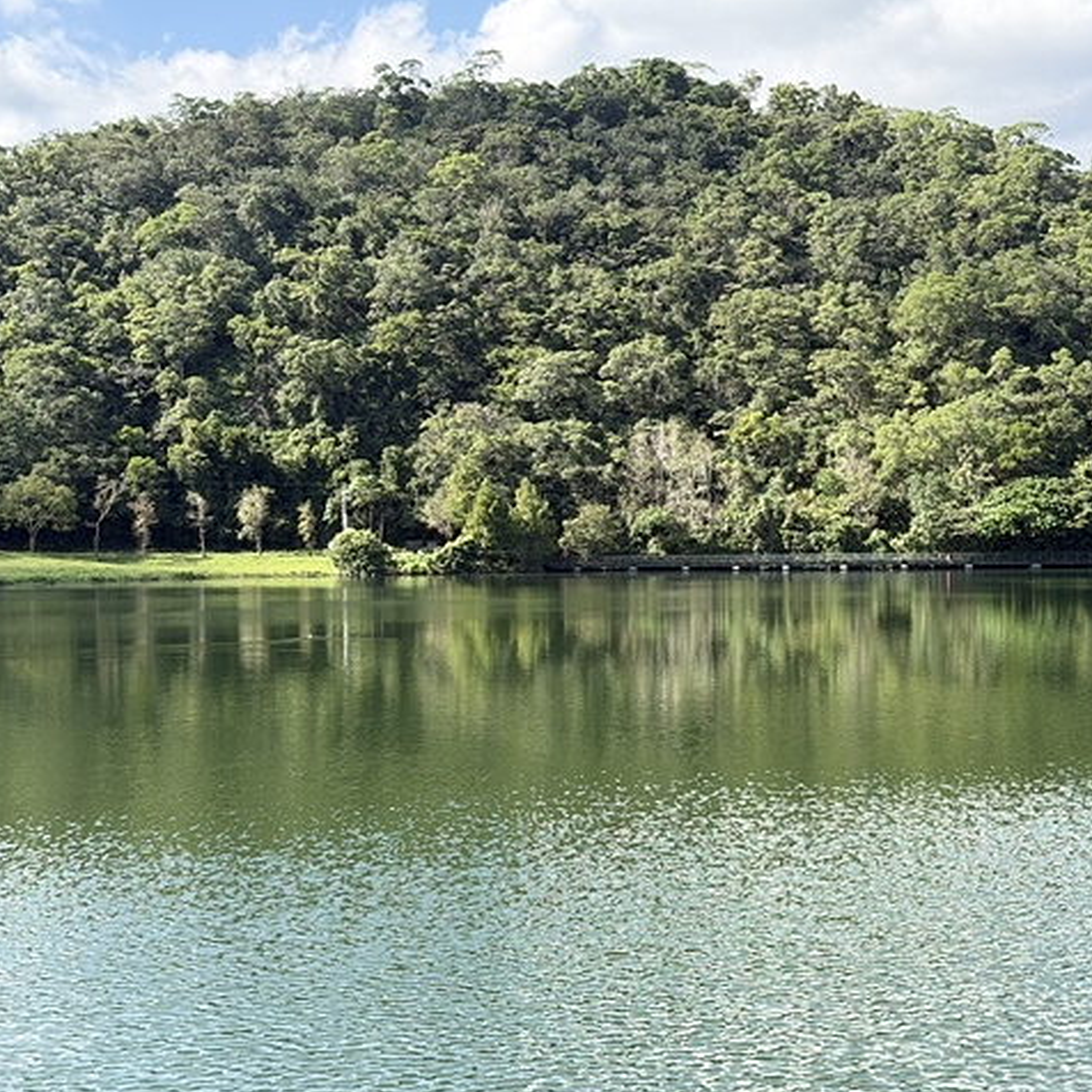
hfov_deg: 29.9
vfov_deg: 30.0
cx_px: 674
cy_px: 546
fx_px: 2034
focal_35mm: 57
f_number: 1.78
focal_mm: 6.76
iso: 100
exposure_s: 1/1307
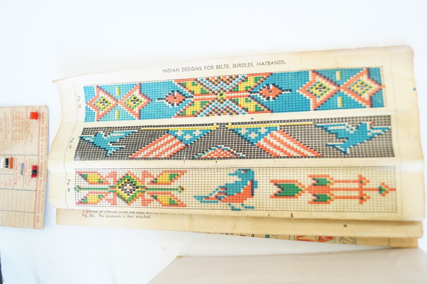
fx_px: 391
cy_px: 142
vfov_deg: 39.8
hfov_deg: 57.3
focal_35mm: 33
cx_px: 214
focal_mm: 22
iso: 2000
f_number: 4
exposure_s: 1/60
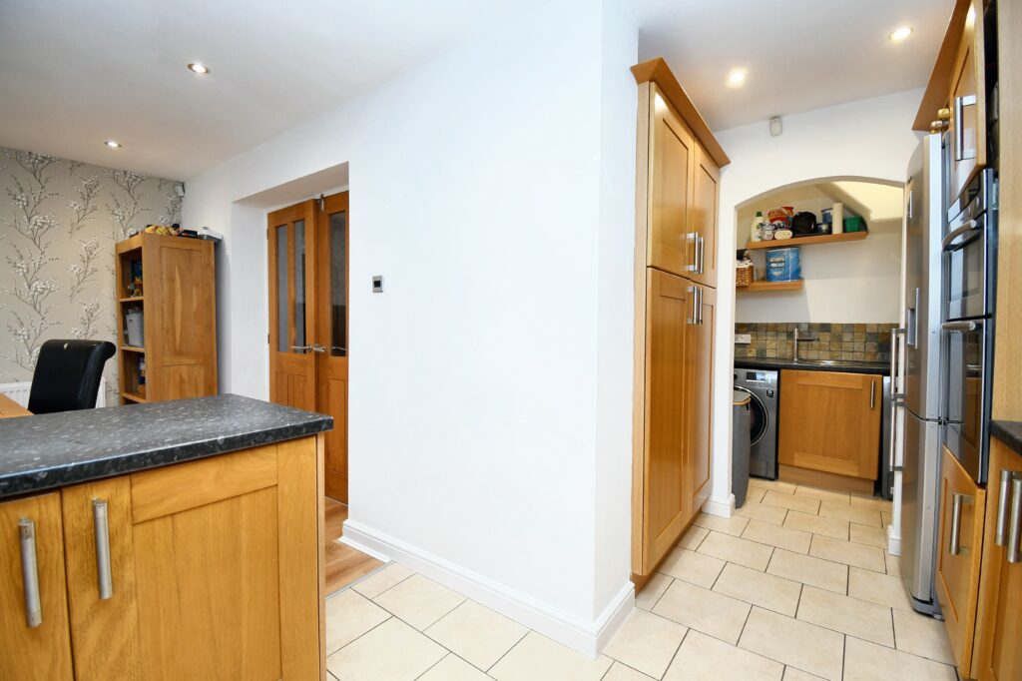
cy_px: 340
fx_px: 426
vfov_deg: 77.3
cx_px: 511
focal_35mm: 15
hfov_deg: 100.4
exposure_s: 1/40
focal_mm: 10
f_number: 4.5
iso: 560
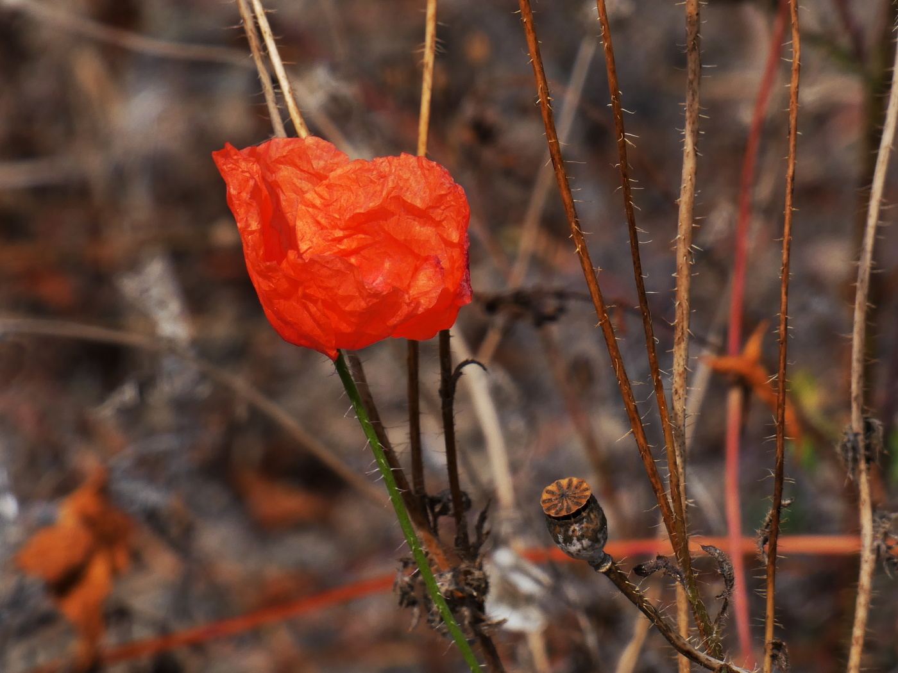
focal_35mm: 428
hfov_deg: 4.6
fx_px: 11103
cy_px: 336
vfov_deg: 3.5
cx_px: 449
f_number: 5.6
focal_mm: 76.7
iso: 80
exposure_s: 1/500
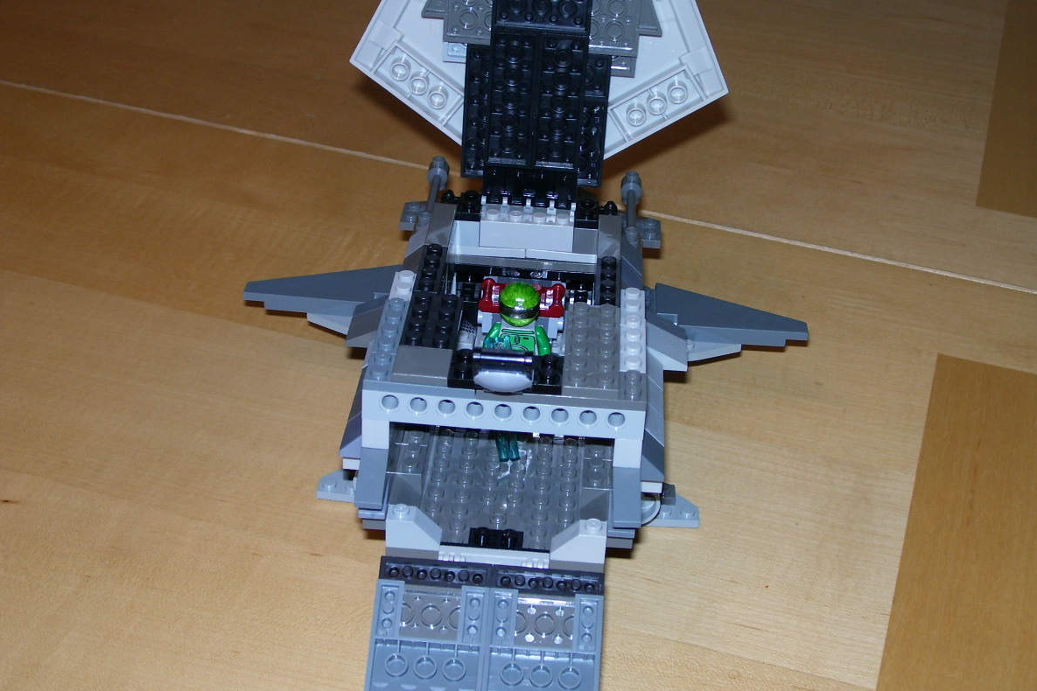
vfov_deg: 23.0
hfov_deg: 33.9
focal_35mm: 59
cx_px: 524
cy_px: 317
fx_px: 1699
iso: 80
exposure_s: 1/60
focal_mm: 9.4
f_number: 3.4
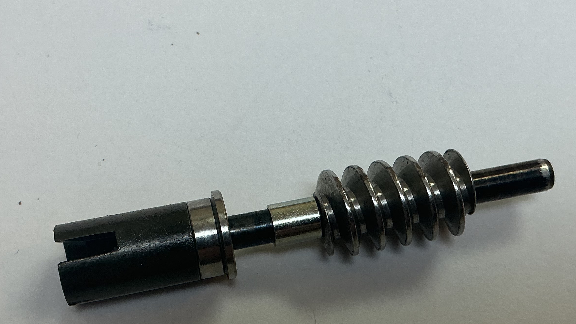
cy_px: 195
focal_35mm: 54
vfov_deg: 22.2
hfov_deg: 38.5
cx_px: 284
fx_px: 825
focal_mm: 3
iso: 40
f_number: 1.8
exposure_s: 1/120
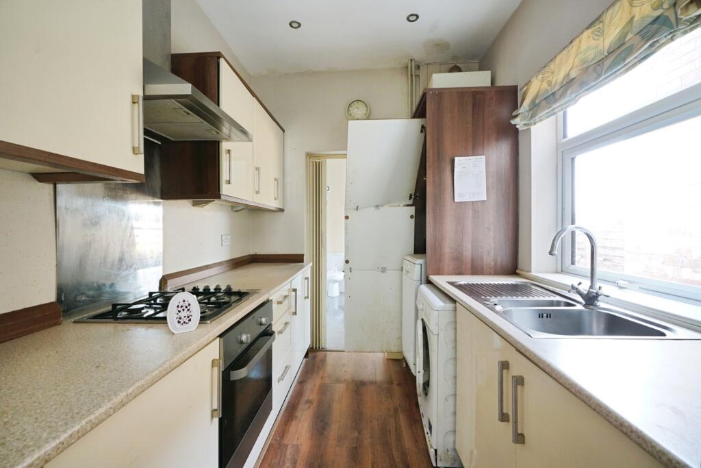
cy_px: 234
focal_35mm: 16
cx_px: 350
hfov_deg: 96.7
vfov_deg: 73.8
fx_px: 312
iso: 1250
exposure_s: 1/15
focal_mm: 16
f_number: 7.1
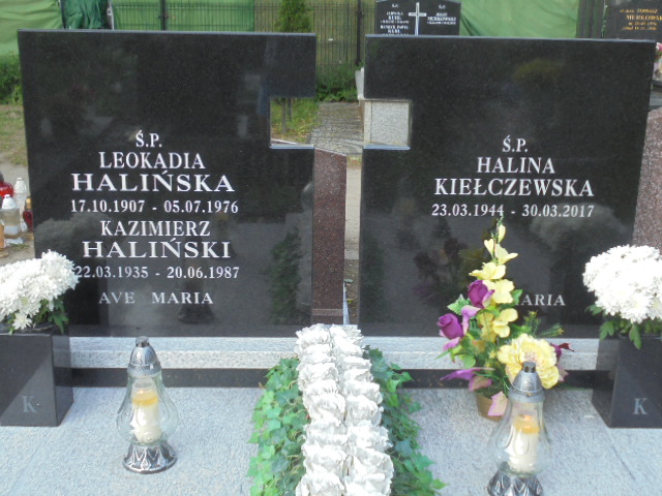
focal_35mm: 43
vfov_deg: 33.6
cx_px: 331
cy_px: 248
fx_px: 822
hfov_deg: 43.9
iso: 100
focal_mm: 7.8
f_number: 4.5
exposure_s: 1/30
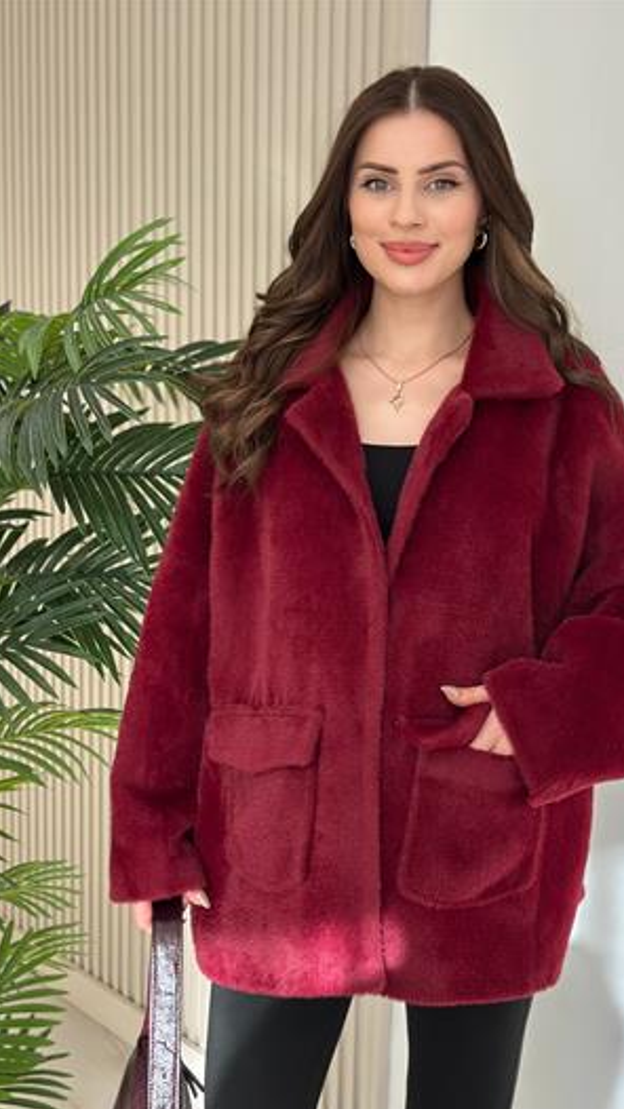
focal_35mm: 53
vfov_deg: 39.2
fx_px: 1558
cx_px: 371
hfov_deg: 22.6
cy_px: 558
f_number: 1.78
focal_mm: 6.86
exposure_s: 1/245
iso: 80
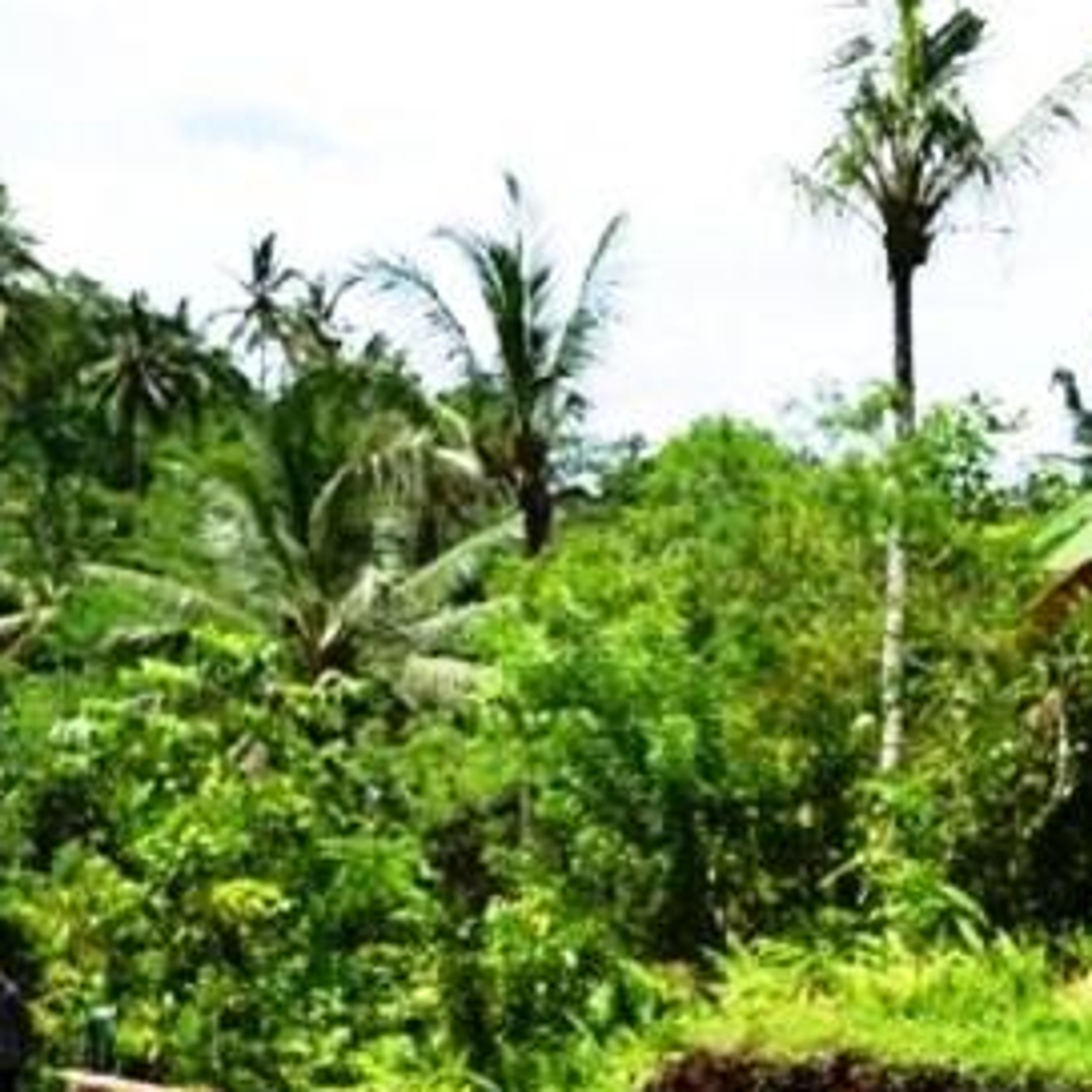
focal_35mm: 54
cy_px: 849
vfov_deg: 31.0
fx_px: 1927
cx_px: 502
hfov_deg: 31.6
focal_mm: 18
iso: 100
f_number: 8
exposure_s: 1/200
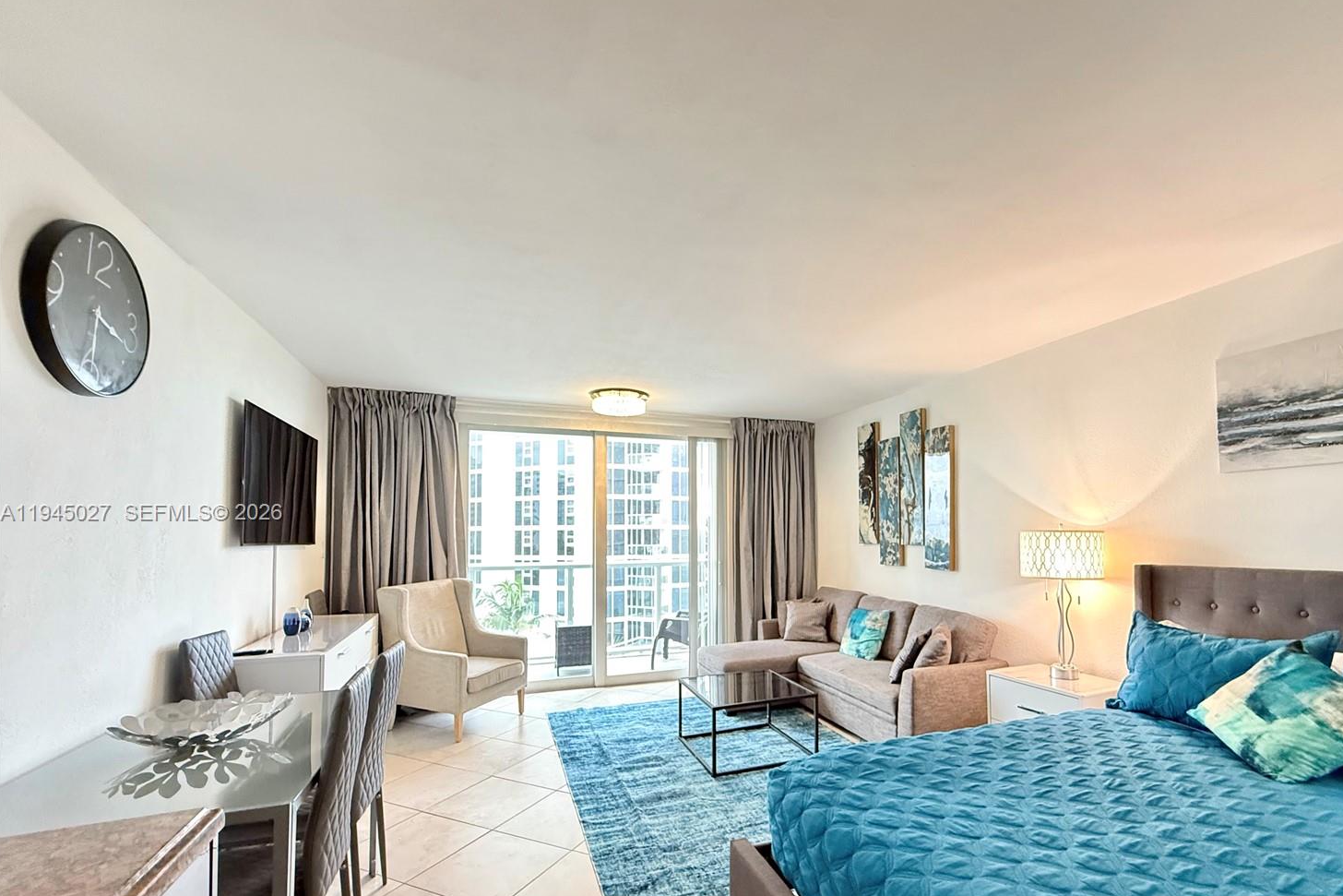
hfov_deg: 96.5
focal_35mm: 16
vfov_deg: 73.3
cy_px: 514
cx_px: 733
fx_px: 597
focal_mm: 2.22
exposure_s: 1/60
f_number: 2.2
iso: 640
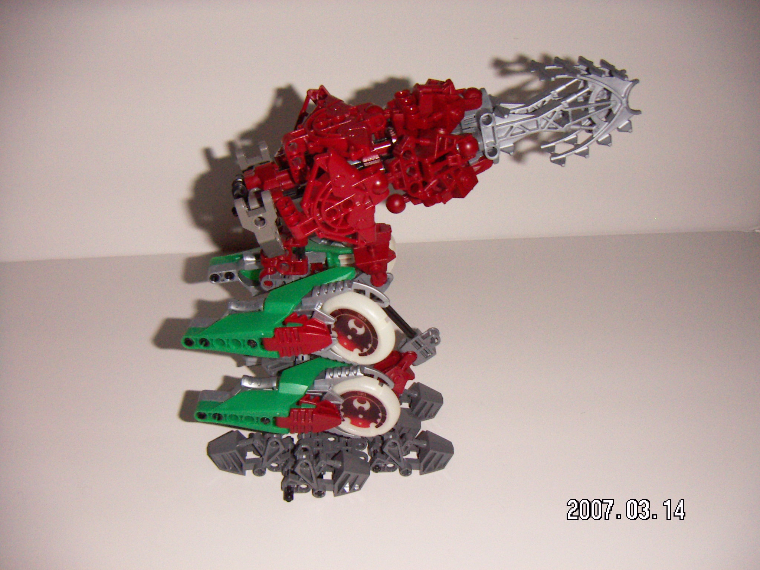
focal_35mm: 36
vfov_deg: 39.7
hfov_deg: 51.4
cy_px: 285
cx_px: 380
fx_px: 790
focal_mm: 4.7
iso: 200
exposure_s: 1/50
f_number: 6.7
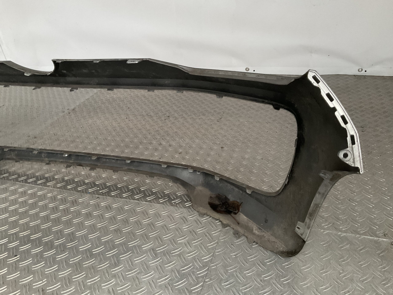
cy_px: 148
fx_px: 329
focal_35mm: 29
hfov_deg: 61.7
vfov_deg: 48.2
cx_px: 196
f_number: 1.8
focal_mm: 3
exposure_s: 1/25
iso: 250
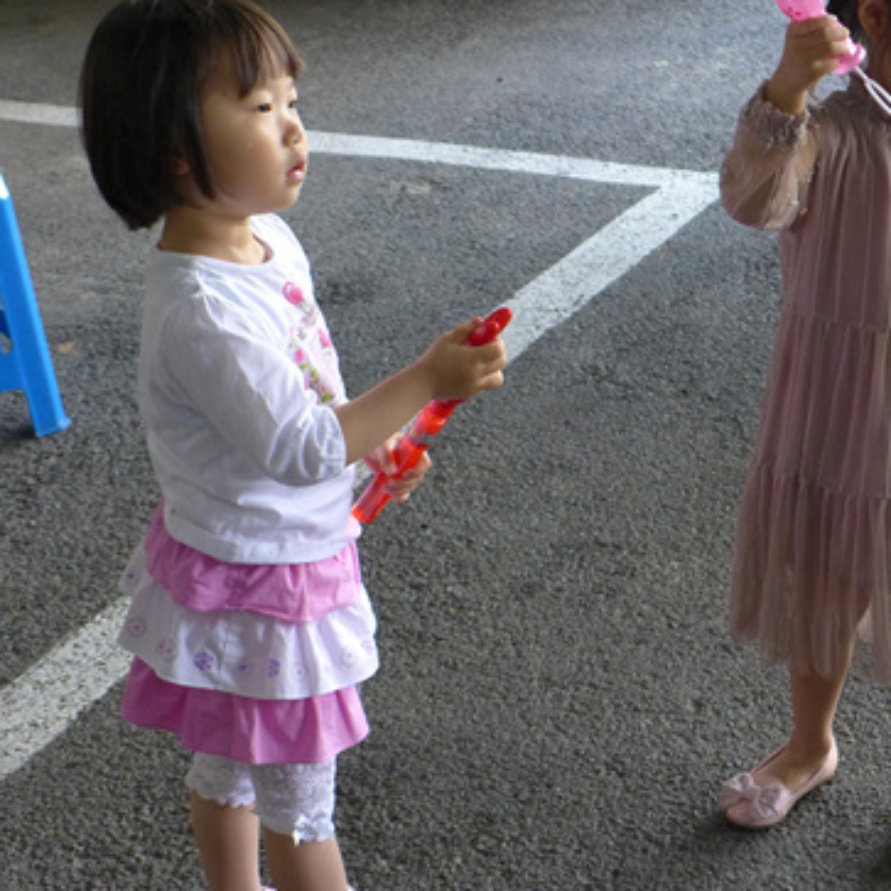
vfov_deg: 22.2
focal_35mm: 78
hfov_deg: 22.1
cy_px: 371
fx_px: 2271
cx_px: 579
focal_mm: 9.8
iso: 500
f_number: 1.9
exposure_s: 1/320
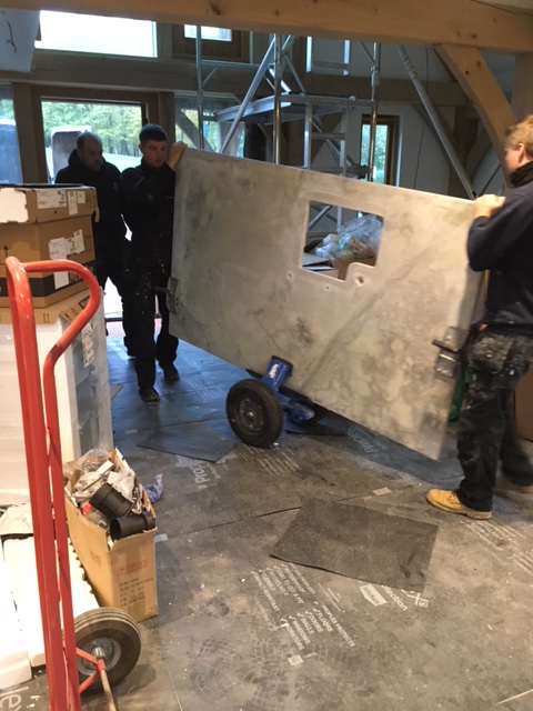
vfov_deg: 61.7
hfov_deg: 48.2
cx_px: 266
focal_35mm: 29
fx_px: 595
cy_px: 356
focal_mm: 4.15
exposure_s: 1/17
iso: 200
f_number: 2.2
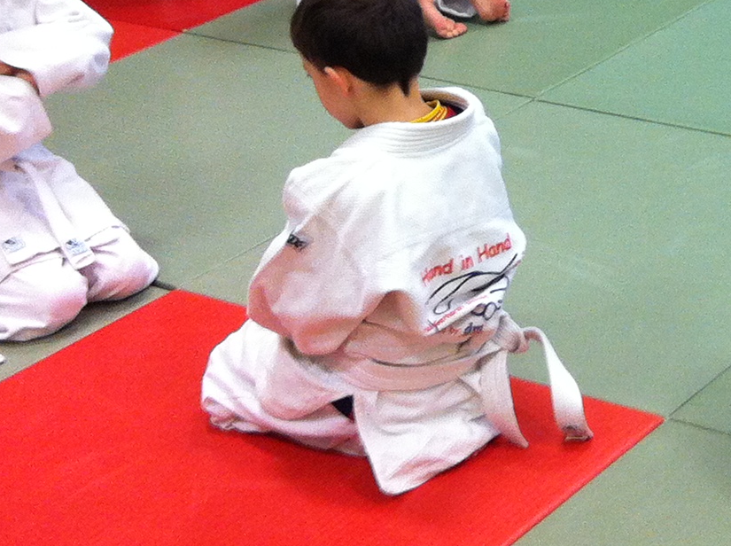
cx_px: 859
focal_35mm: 110
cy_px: -46
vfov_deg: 13.2
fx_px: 2319
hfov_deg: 17.2
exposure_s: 1/17
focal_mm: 3.85
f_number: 2.8
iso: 100
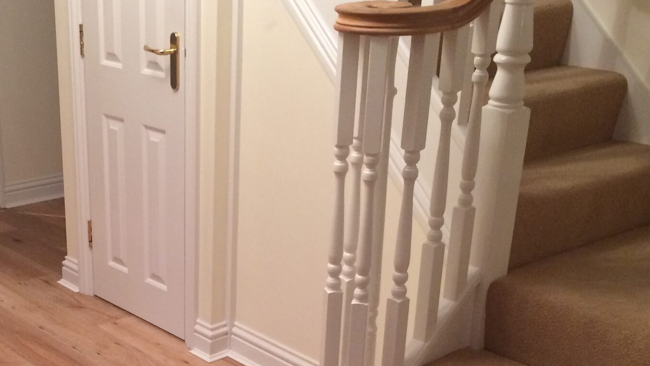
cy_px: 395
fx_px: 1068
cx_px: 157
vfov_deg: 18.7
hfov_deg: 33.1
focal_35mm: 62
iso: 200
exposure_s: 1/33
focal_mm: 4.12
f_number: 2.2
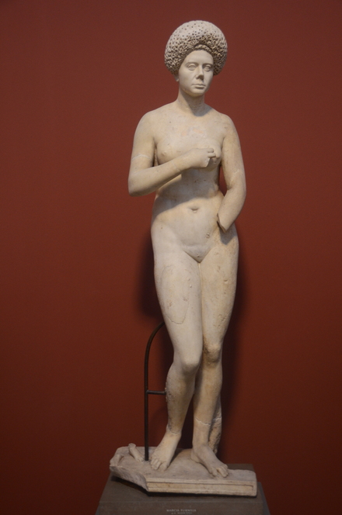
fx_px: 601
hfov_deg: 31.8
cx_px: 171
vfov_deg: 46.5
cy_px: 258
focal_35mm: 42
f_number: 4
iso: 1000
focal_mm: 28
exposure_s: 1/10
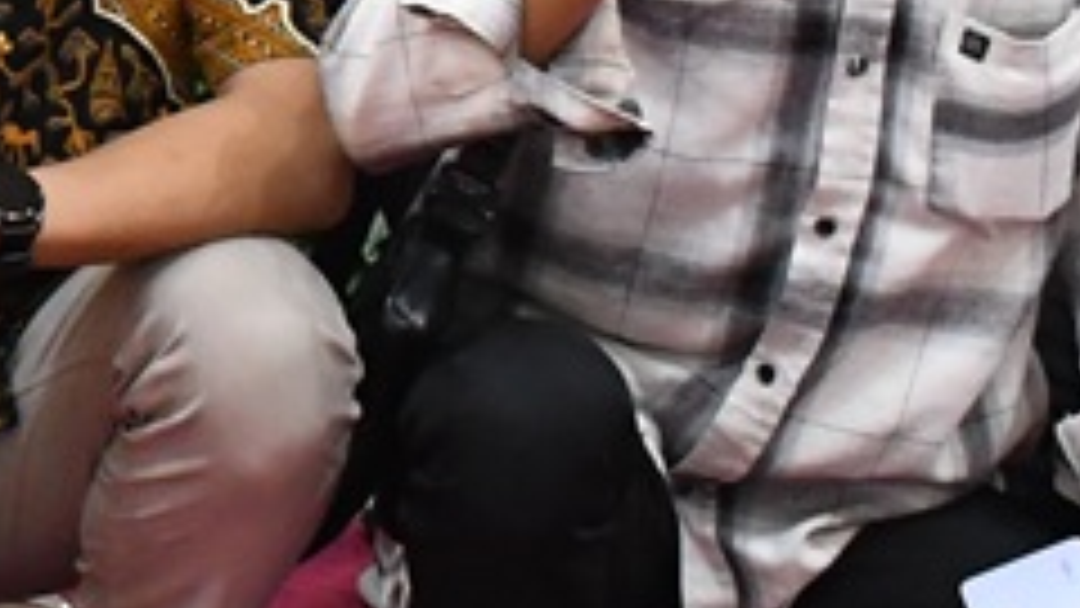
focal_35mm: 216
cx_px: -1134
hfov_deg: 9.3
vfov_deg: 5.4
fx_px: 6186
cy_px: -941
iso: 3200
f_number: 5
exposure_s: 1/30
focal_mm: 22
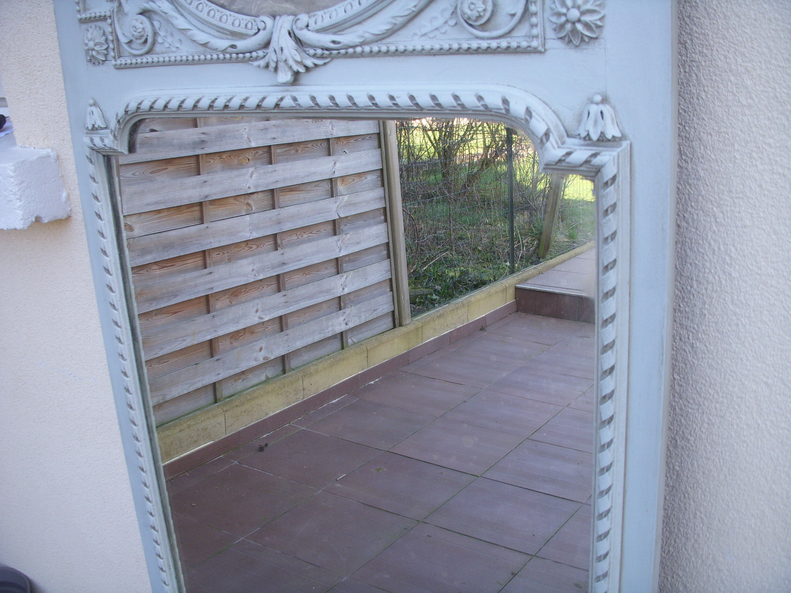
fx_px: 868
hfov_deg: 49.0
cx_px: 396
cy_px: 296
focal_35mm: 38
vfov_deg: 37.7
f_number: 3.3
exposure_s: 1/100
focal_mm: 6.3
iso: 100
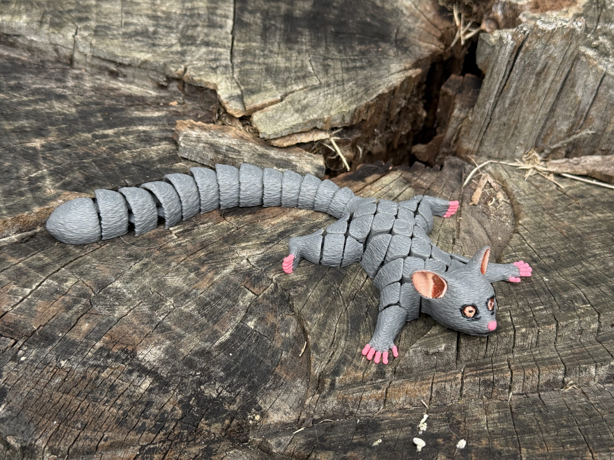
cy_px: 230
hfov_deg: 39.7
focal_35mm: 48
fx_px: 851
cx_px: 307
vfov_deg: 30.3
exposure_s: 1/130
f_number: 1.78
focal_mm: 6.76
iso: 50
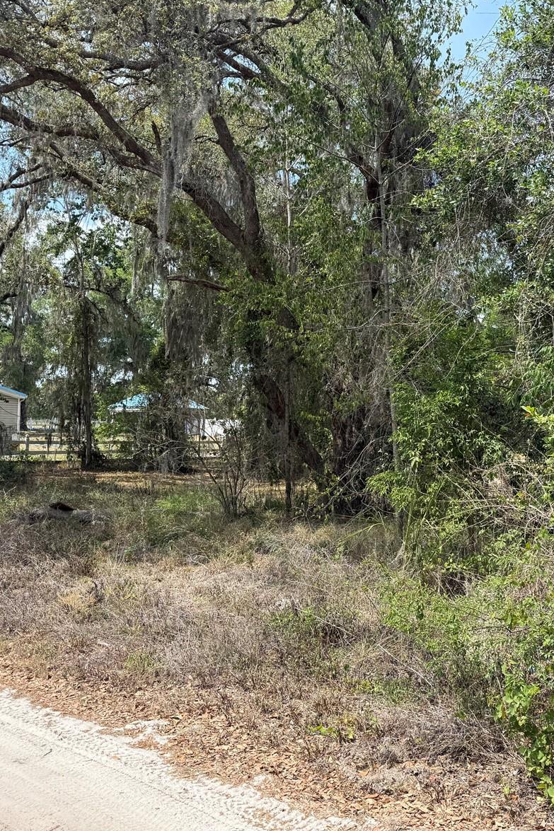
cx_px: 442
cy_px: 411
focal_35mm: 34
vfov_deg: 55.8
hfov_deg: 37.5
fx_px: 785
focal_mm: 6.76
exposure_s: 1/1770
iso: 80
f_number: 1.78
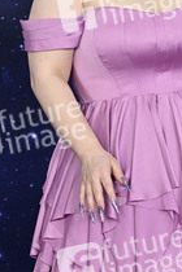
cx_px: 161
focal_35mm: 158
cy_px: 67
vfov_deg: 13.0
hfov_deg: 8.7
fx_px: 1198
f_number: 5.6
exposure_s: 1/320
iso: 1600
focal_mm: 83
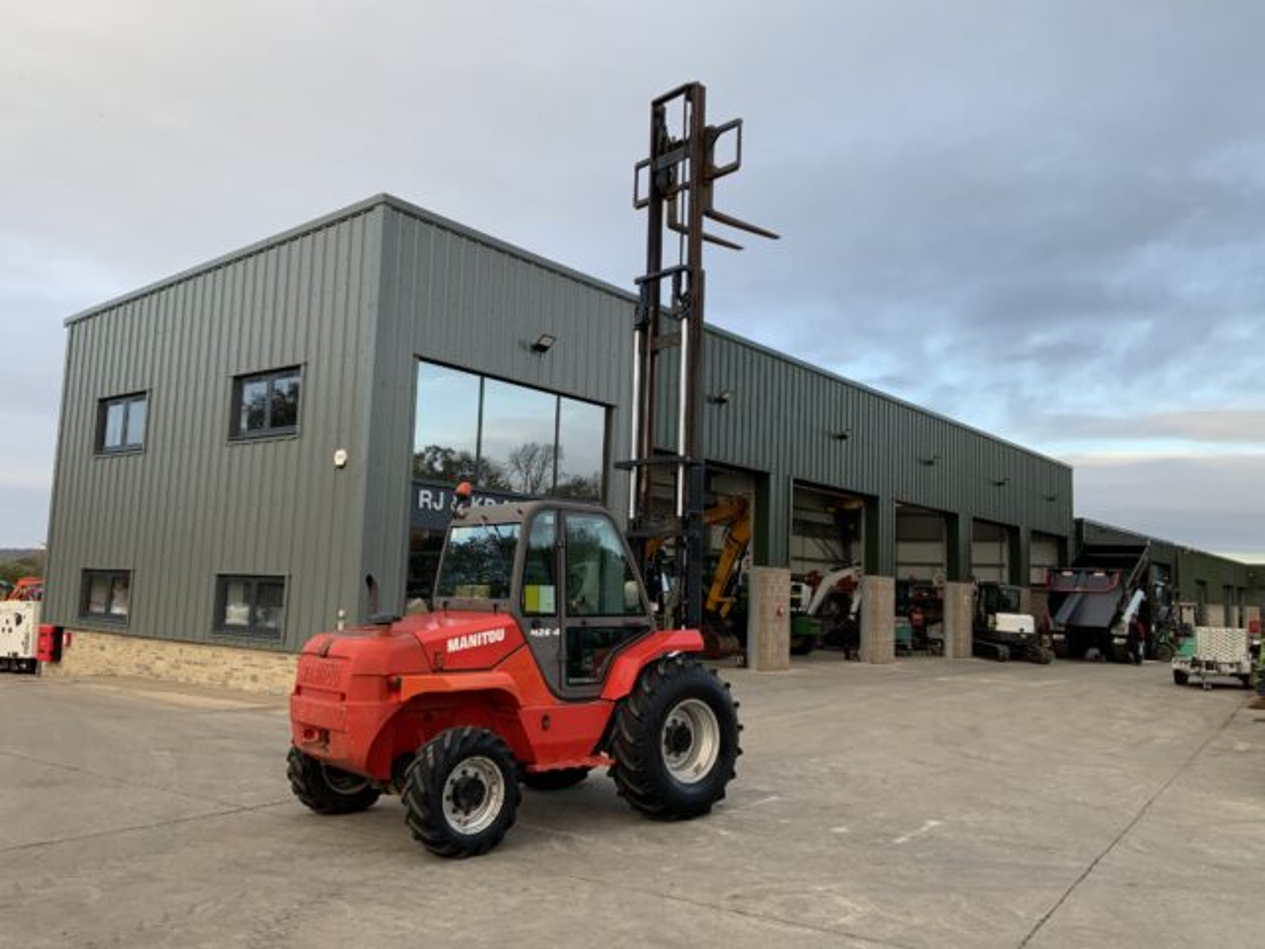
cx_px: 632
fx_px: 1060
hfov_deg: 61.7
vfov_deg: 48.2
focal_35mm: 29
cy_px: 474
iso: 20
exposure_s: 1/122
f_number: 1.8
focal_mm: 3
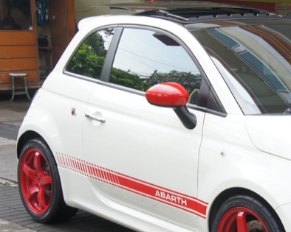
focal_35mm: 97
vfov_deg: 15.8
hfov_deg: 19.4
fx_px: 835
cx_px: 261
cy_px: 151
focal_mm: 34
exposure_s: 1/100
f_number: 5.6
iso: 200
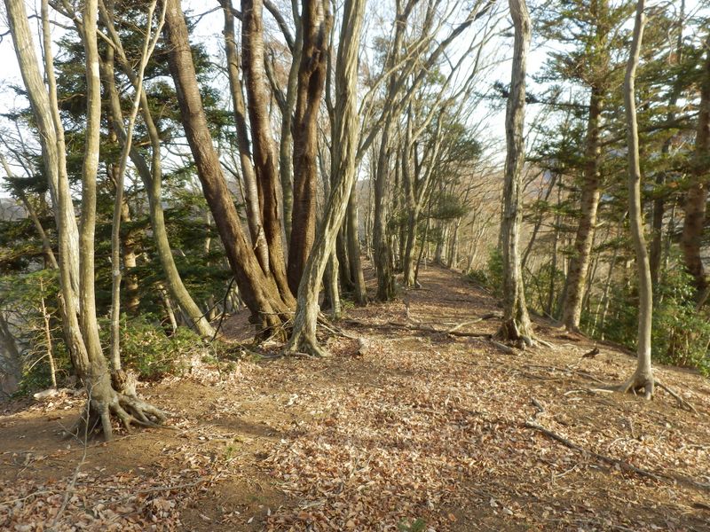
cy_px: 266
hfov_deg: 65.3
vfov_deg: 51.4
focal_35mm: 27
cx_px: 355
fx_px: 554
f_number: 3.3
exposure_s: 1/100
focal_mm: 4.8
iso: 80
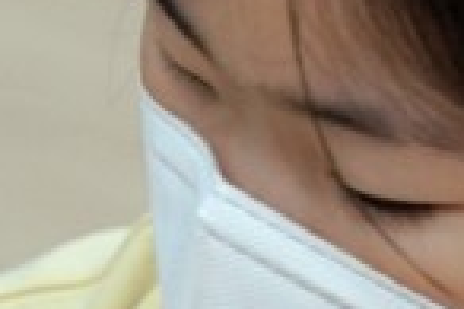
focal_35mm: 634
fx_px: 8162
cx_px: -121
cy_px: 456
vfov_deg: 2.2
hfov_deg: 3.3
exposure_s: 1/160
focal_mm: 103
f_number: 4
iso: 1250
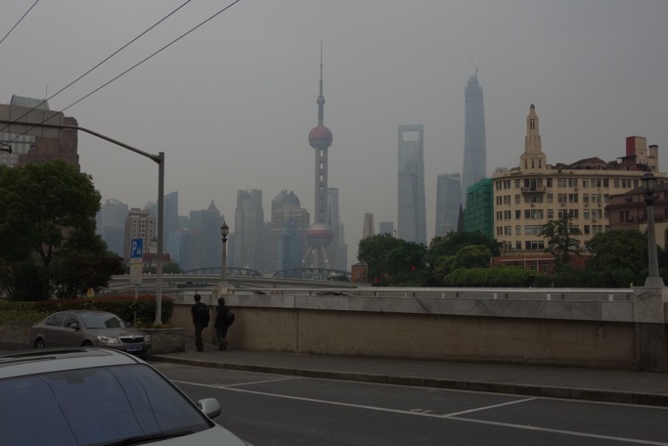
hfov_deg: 47.4
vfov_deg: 32.6
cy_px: 189
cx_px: 350
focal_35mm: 41
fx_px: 761
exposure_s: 1/200
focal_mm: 10.4
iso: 125
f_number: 5.6
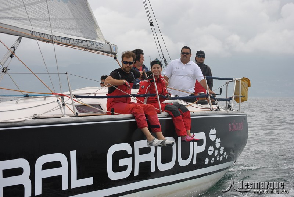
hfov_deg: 20.0
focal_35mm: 102
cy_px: 98
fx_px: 834
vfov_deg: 13.5
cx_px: 147
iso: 100
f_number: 5.6
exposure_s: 1/500
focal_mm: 68
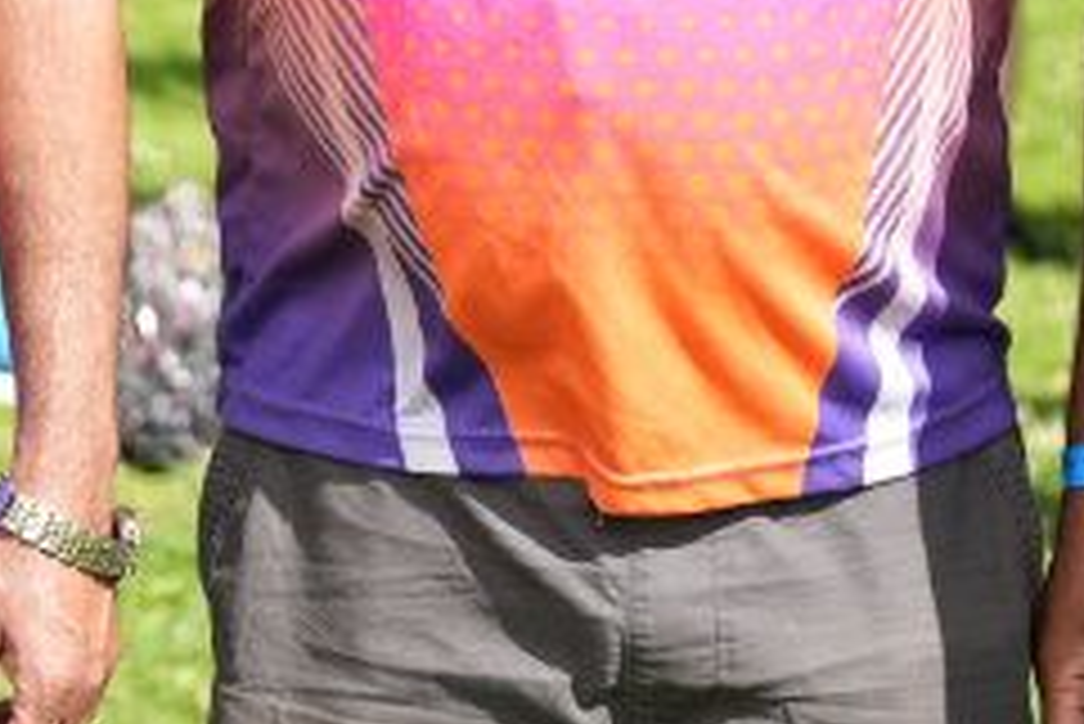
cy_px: -452
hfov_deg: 11.5
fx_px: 5363
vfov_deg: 7.6
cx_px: 112
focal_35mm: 178
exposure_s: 1/3200
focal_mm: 42
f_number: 2.8
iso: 400
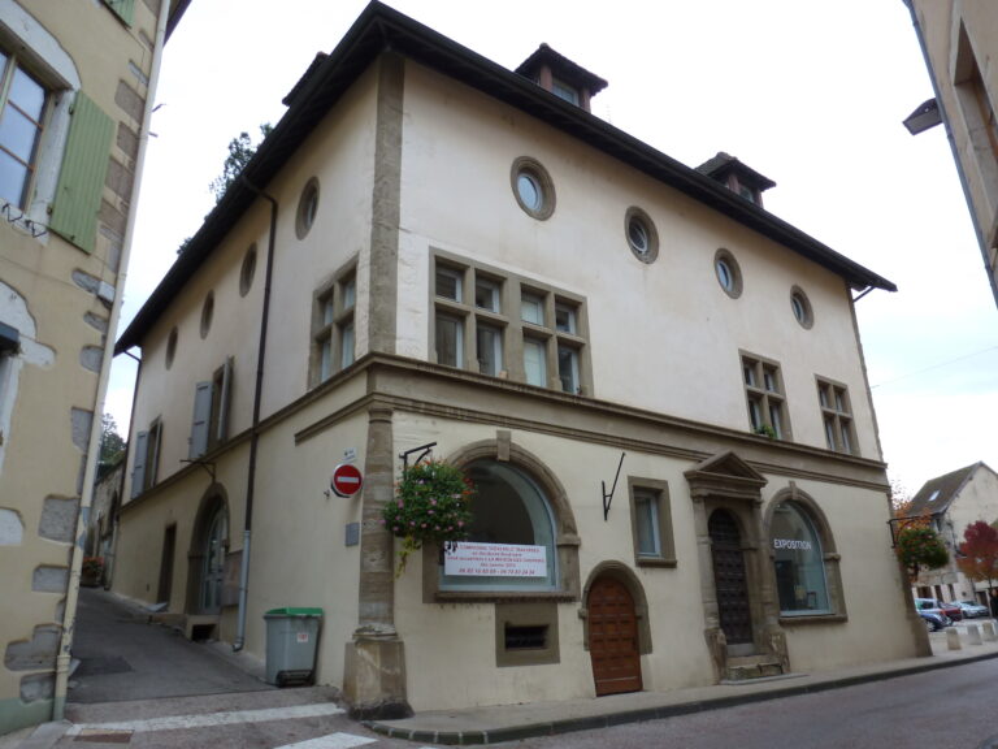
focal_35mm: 24
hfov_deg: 71.6
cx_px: 499
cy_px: 374
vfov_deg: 56.8
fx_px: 692
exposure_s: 1/100
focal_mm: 4.3
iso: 100
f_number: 3.3
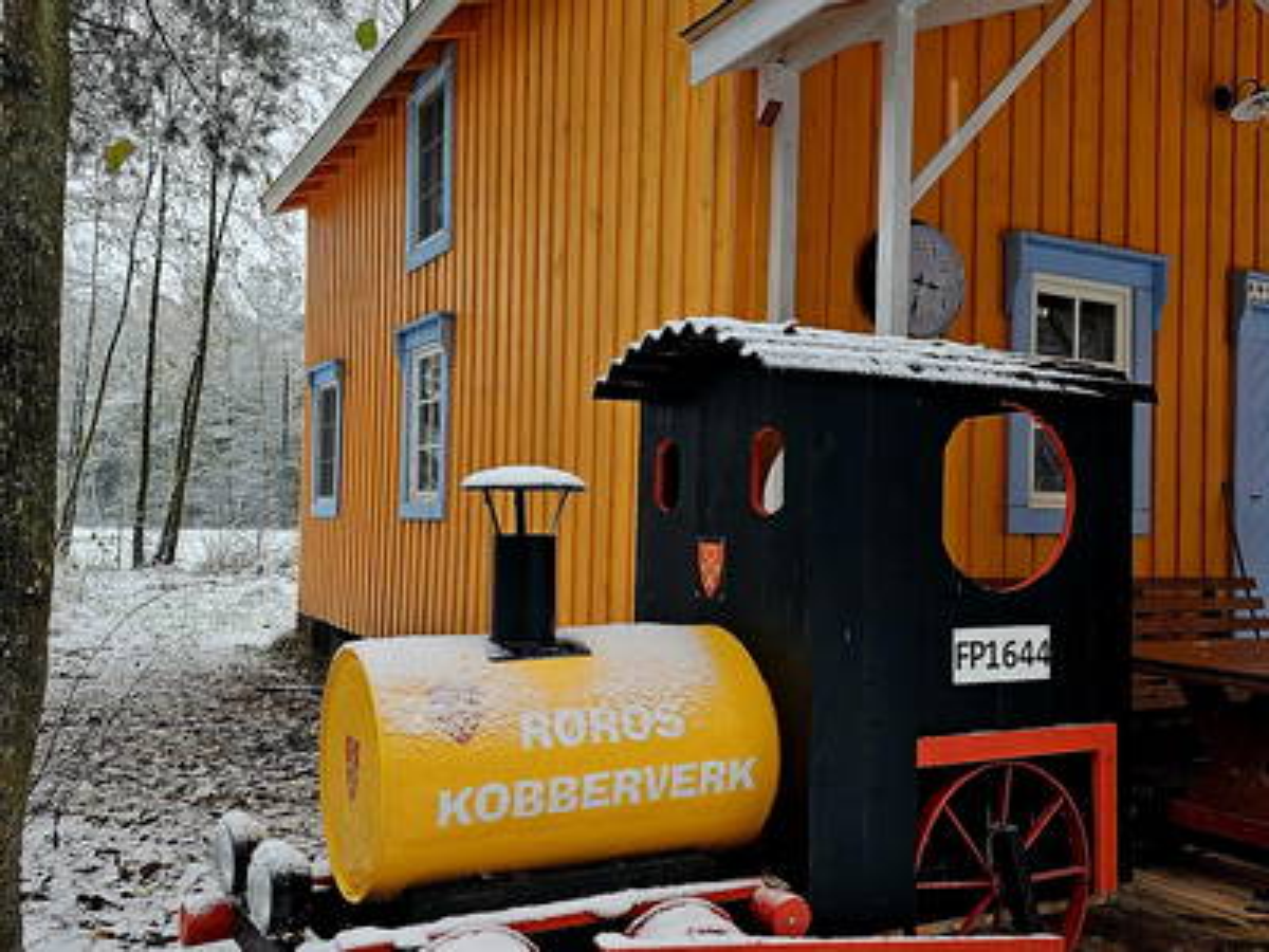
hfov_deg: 73.9
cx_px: 634
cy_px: 476
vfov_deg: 58.9
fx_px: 843
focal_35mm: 23
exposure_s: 1/192
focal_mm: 6.3
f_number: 1.7
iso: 50
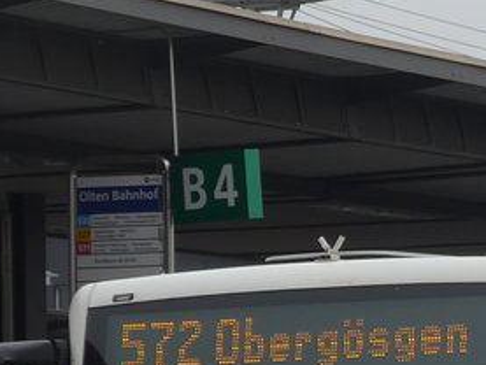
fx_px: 5478
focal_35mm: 390
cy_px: 309
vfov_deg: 3.8
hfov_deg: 5.0
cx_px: 716
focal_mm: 18
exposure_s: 1/80
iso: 100
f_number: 4.6
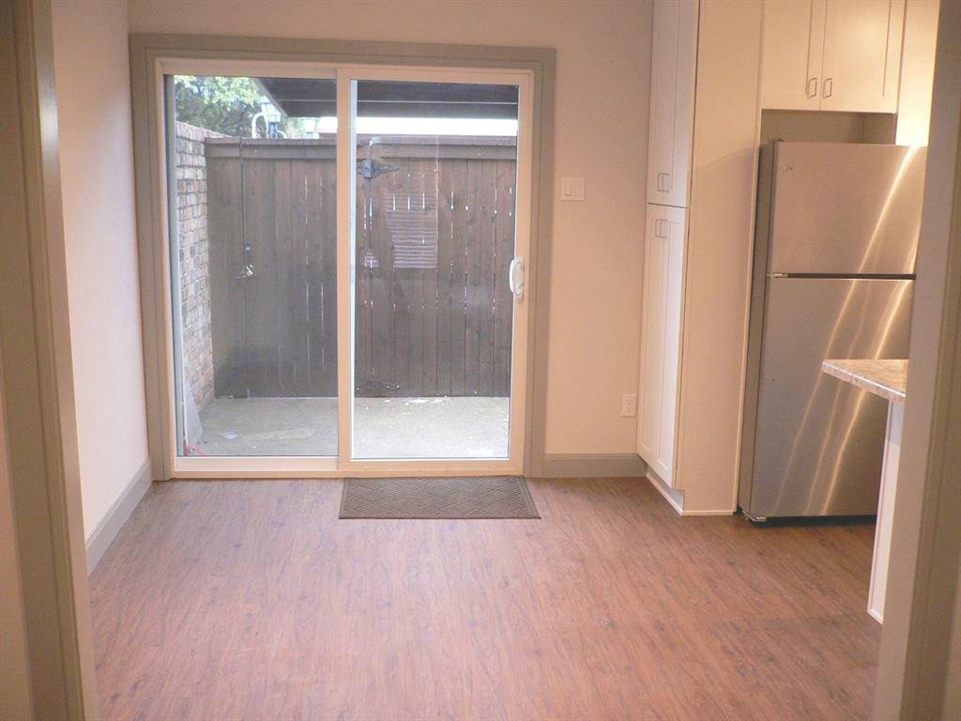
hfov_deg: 52.6
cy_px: 360
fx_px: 972
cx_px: 480
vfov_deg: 40.7
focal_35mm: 35
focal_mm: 5.8
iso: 200
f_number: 2.8
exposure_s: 1/13
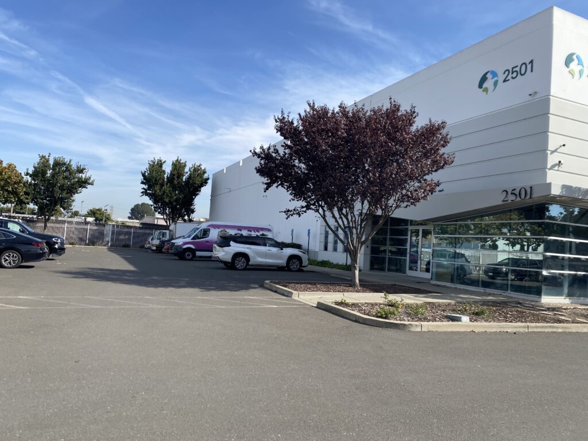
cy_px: 220
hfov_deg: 67.3
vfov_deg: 53.1
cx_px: 294
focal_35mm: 26
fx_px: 442
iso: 32
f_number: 1.8
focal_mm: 4.25
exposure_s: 1/2410
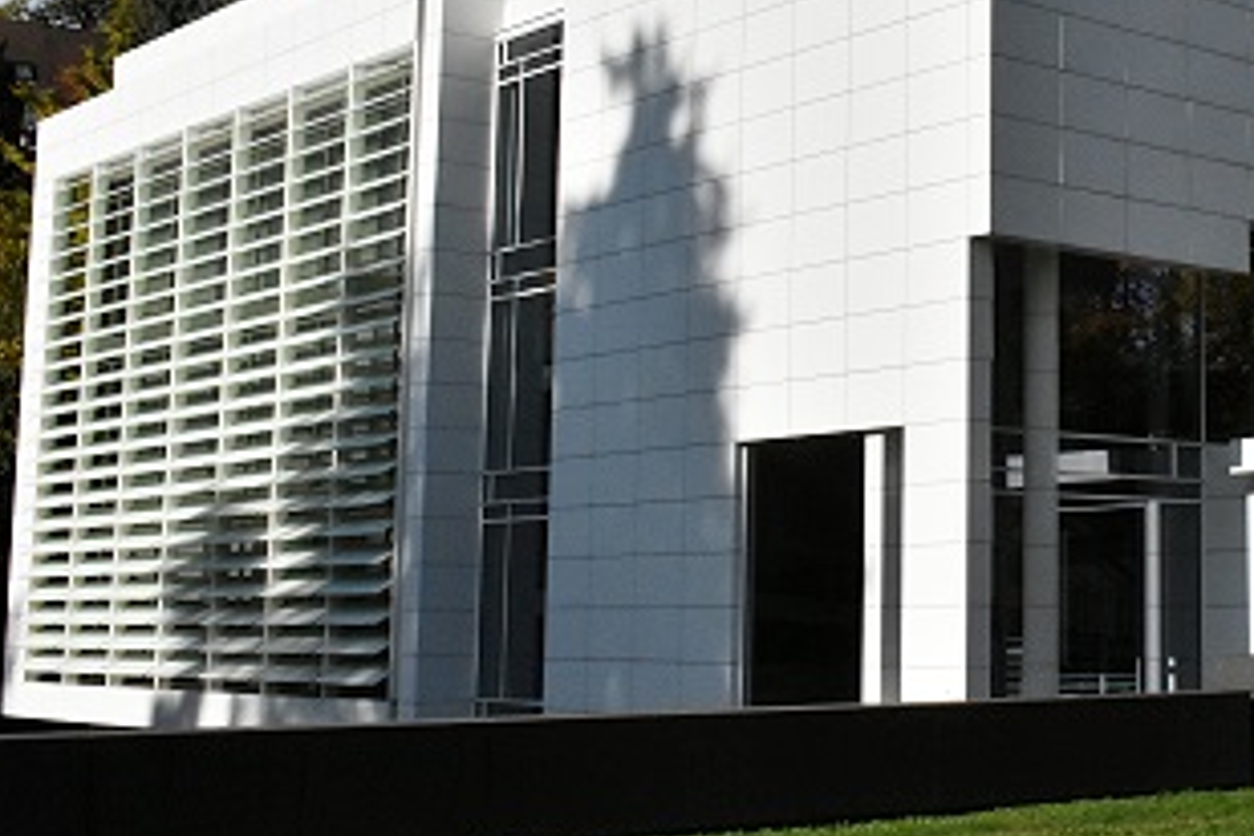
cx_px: 1092
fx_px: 2229
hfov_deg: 30.3
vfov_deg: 21.2
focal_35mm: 64
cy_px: 300
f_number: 13
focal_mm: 22
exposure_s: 1/8000
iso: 2200
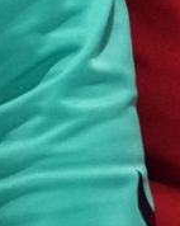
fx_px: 12667
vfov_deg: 1.0
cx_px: 363
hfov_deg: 0.8
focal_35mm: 1899
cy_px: -433
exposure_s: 1/250
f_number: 2.8
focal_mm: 200
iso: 2500
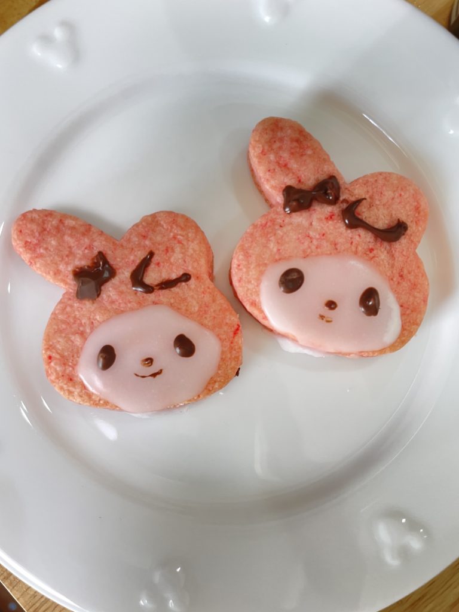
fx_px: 460
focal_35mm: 26
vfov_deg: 67.3
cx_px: 230
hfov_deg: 53.1
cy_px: 306
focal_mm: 4.2
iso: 160
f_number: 1.6
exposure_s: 1/50
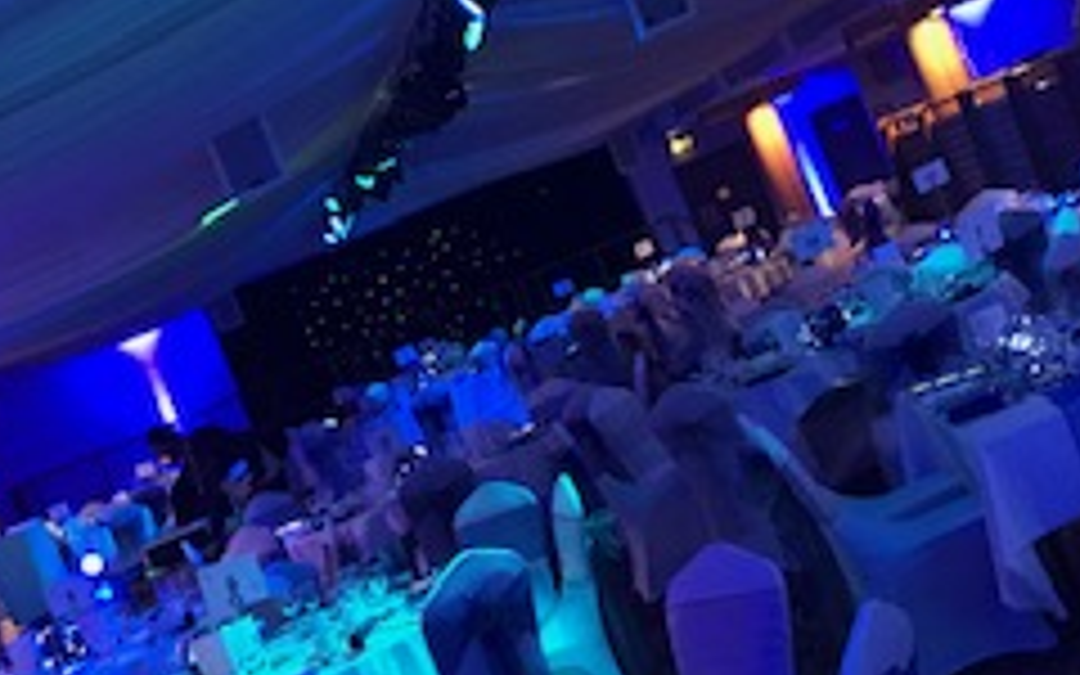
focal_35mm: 79
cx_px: 590
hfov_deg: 26.1
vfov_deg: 16.5
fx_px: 2325
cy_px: 212
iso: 80
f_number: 1.8
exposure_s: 1/5
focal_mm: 3.99
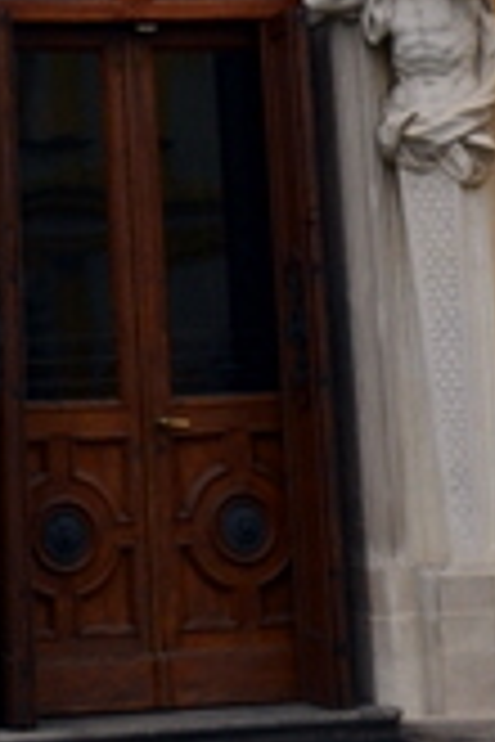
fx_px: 2702
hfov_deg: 10.4
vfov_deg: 14.0
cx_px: -4
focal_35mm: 131
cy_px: -571
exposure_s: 1/125
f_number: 9
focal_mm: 18
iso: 400
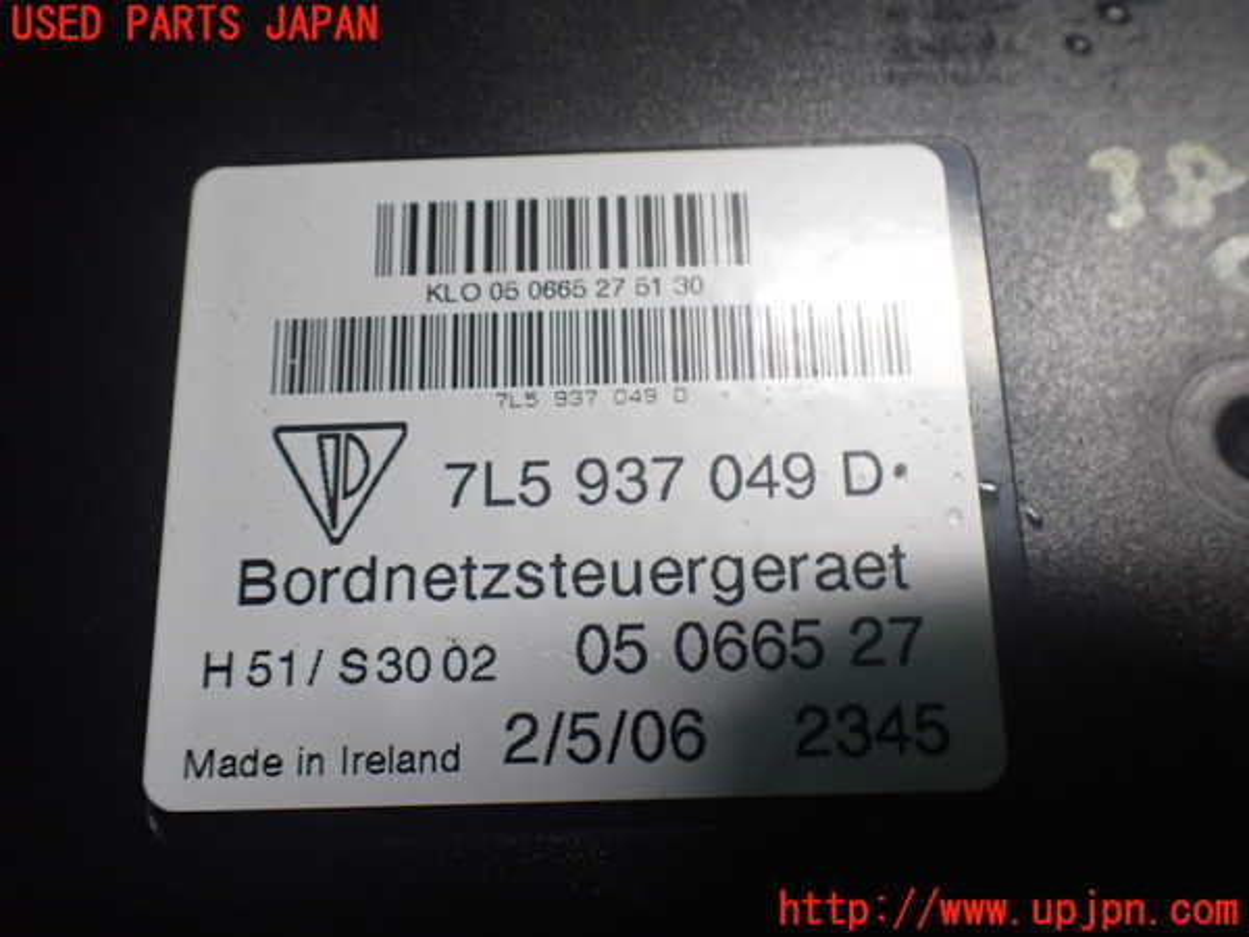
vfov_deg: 46.8
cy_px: 468
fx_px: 1082
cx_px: 624
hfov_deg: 60.0
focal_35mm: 30
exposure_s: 1/125
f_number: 2.3
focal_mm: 5.4
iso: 800
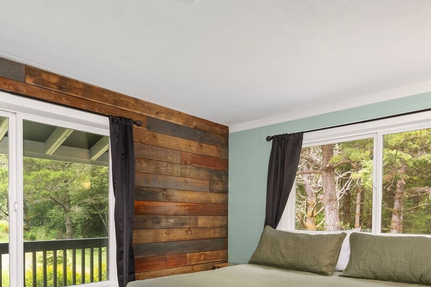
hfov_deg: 65.1
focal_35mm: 28
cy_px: 225
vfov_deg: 44.4
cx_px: 180
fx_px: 335
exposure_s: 1/10
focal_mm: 14
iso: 400
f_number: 5
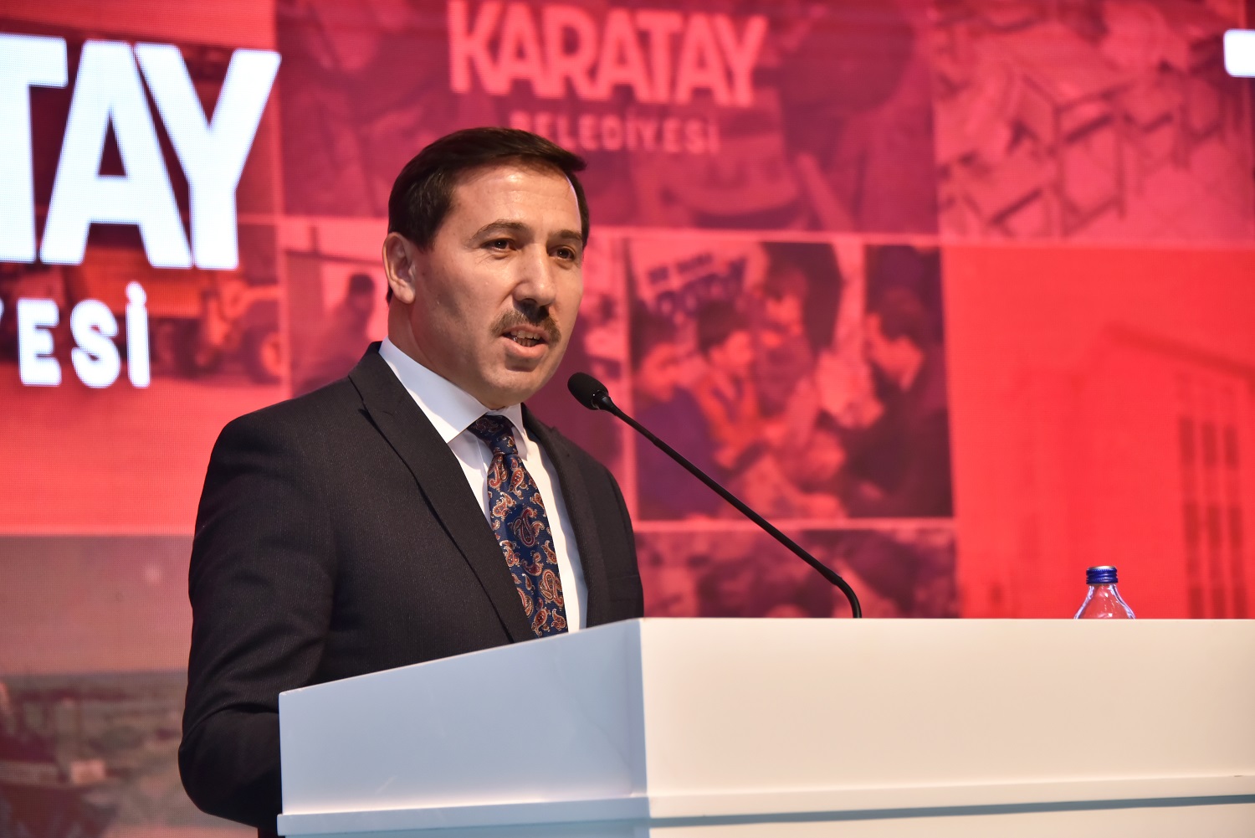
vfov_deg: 10.2
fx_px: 4707
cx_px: 628
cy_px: 419
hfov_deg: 15.2
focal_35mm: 135
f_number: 6.3
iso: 1250
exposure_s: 1/125
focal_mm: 135
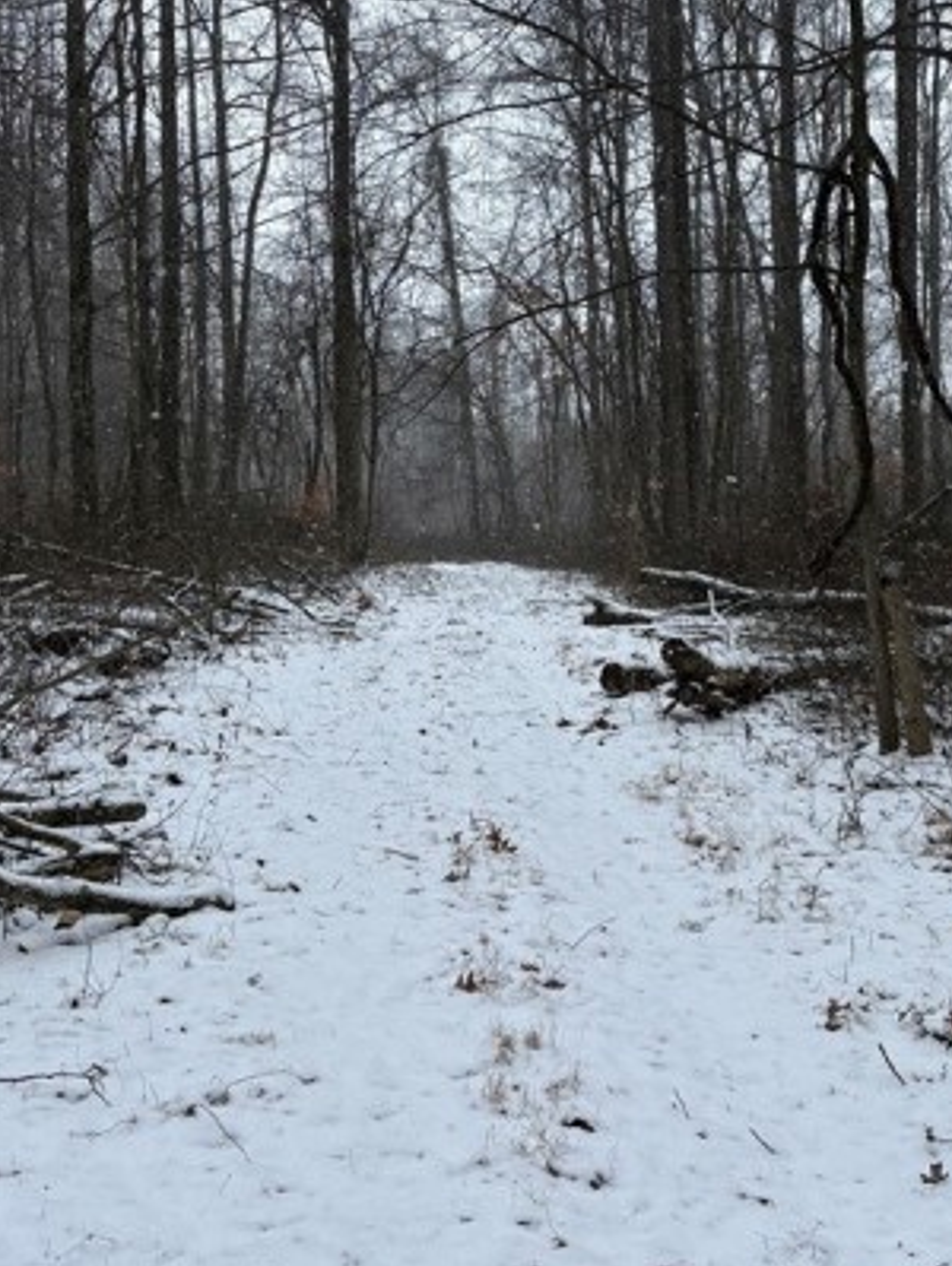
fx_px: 1831
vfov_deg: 38.0
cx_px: 593
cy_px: 489
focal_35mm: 50
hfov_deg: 29.0
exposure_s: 1/654
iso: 50
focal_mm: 5.96
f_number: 1.6
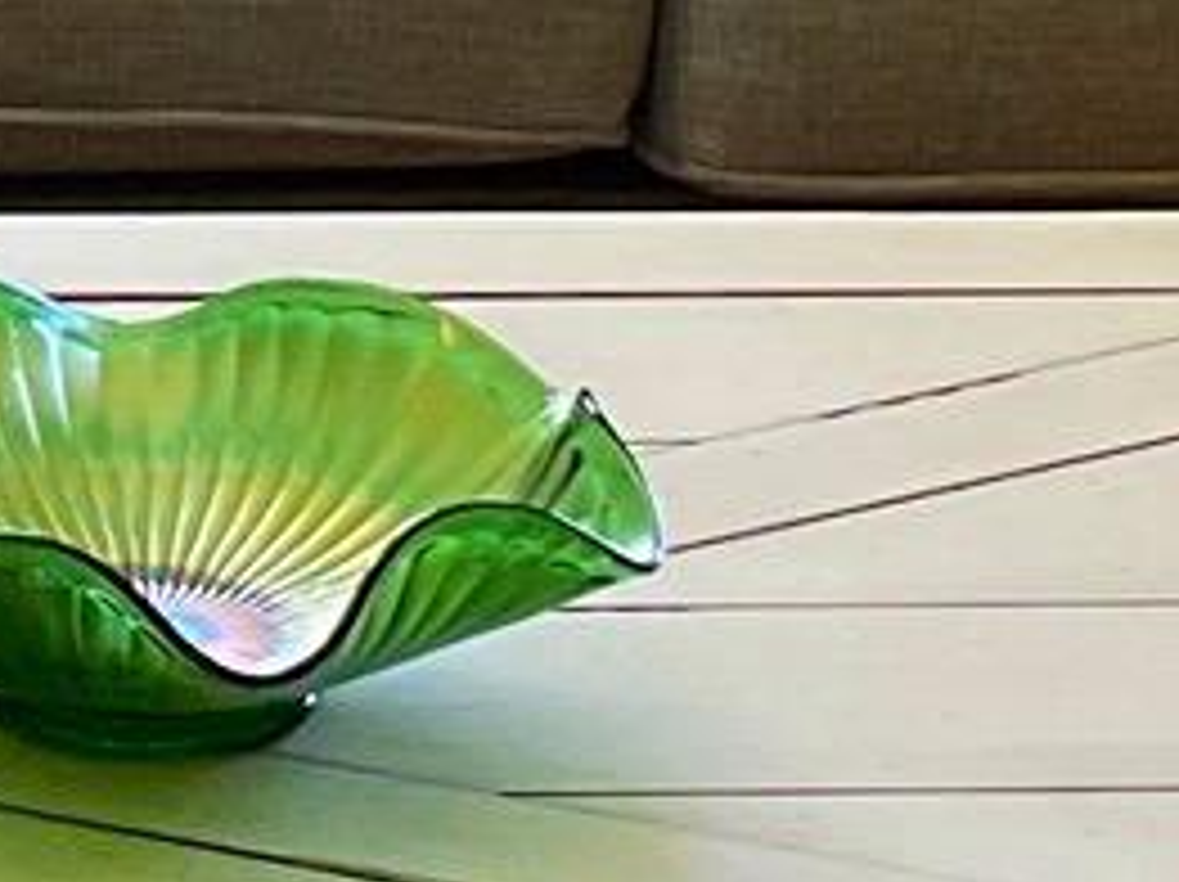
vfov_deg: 6.5
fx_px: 7724
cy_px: -225
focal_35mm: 227
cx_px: -320
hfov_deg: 8.6
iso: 50
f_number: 1.8
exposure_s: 1/60
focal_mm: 3
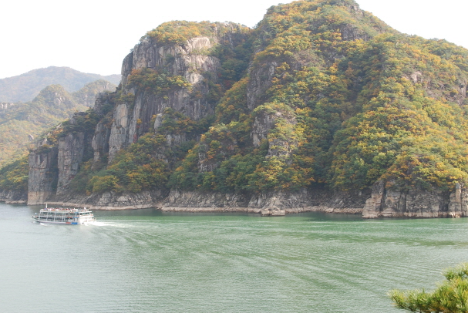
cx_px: 229
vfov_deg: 21.6
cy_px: 123
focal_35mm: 63
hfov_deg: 31.9
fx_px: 820
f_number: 9.5
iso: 200
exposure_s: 1/125
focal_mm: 34
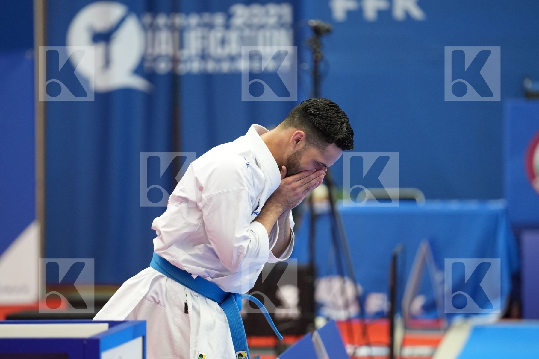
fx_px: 4491
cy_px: 180
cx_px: 270
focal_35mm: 300
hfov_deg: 6.9
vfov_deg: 4.6
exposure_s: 1/500
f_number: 2.8
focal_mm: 200
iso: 2000
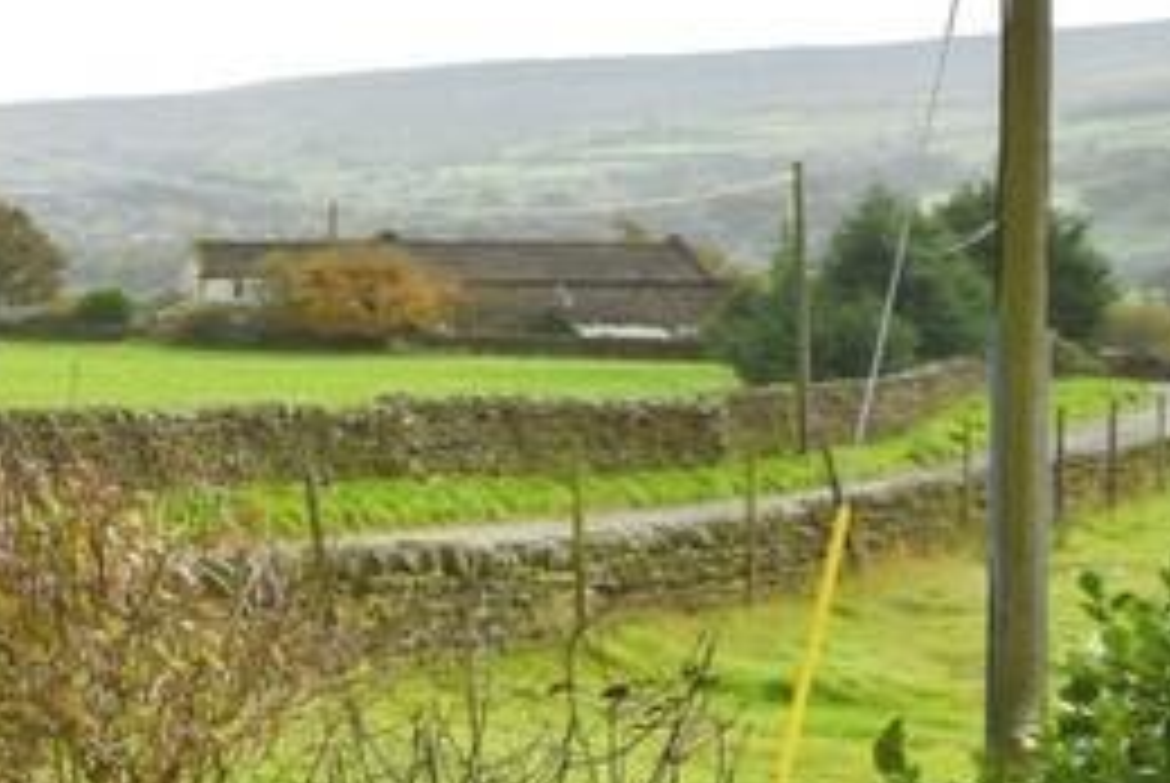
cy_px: 403
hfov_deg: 22.2
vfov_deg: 23.1
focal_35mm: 59
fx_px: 1920
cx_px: -886
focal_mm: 10
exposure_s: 1/400
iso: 400
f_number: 11
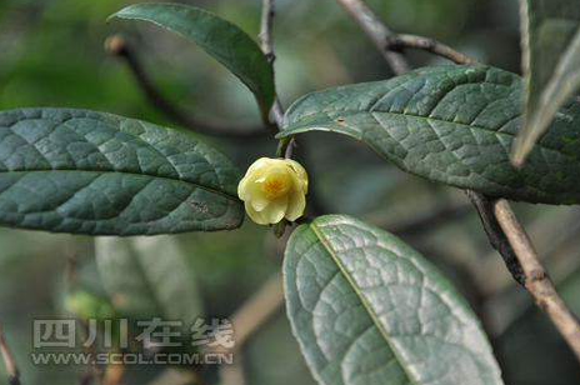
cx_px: 289
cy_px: 200
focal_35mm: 170
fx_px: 2728
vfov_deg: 8.1
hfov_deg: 12.1
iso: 200
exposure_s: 1/320
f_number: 5.6
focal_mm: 105
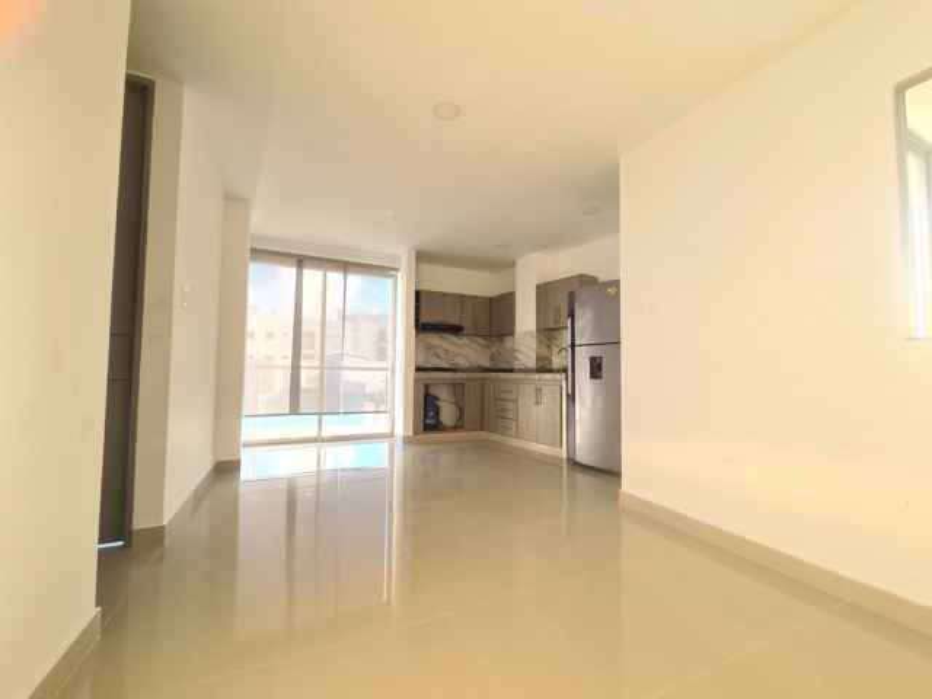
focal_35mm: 13
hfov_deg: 106.2
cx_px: 466
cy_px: 350
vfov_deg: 89.9
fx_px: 350
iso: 100
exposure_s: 1/60
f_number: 2.2
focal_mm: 2.2
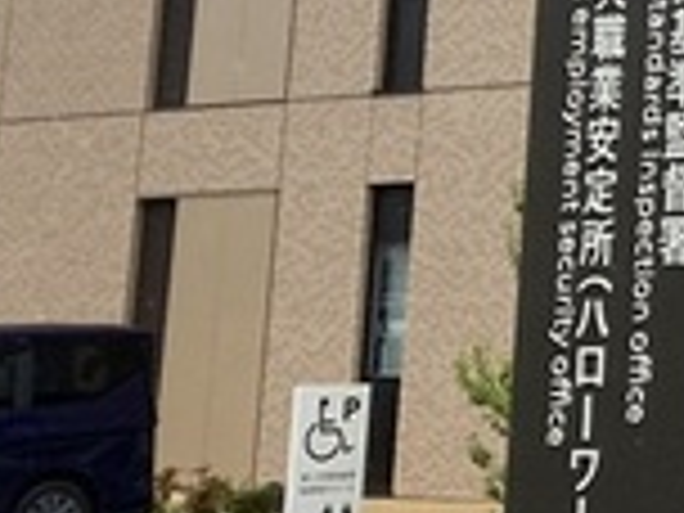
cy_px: -310
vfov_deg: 9.3
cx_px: 1703
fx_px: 3063
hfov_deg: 10.7
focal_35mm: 155
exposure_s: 1/1412
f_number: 1.8
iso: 20
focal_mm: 3.99
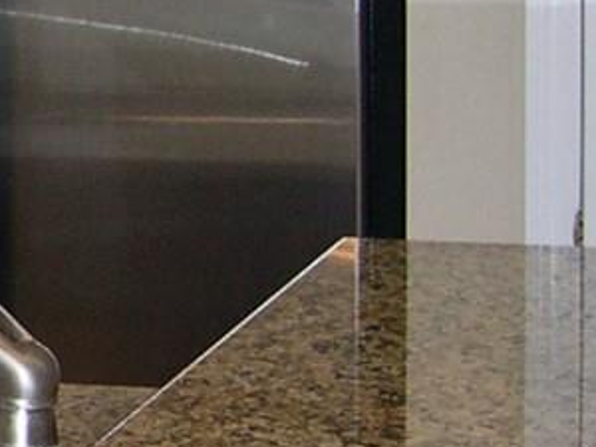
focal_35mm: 203
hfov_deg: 8.8
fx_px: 3495
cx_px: -826
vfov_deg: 7.3
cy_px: -97
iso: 168
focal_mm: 8
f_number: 2.8
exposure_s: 1/60
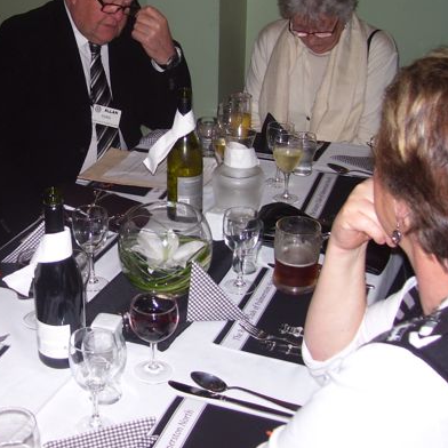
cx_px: 94
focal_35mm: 52
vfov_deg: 32.7
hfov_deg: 32.0
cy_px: 176
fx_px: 761
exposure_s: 1/60
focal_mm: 6
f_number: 2.7
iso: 80
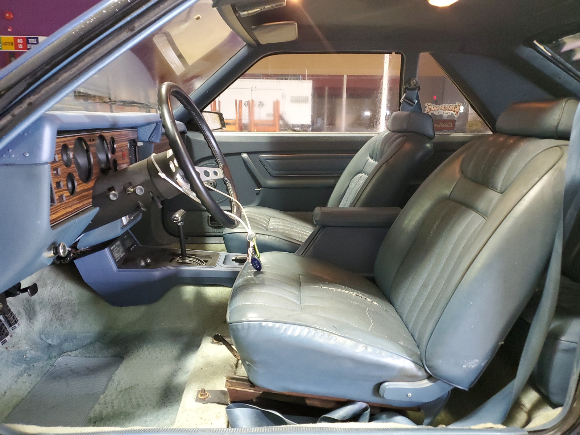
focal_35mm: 26
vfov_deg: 53.1
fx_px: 436
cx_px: 290
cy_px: 218
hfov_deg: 67.3
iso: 316
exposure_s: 1/40
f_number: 1.5
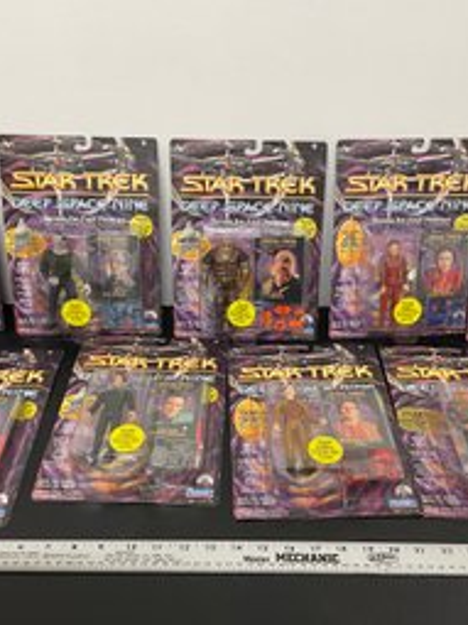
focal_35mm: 35
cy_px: 312
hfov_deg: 40.7
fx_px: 631
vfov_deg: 52.6
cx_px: 239
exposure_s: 1/60
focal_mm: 4.2
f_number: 1.6
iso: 100
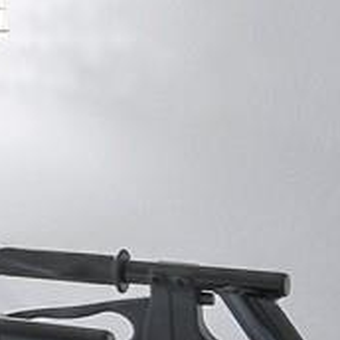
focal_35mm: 115
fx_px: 1278
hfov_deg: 8.5
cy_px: 89
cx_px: -971
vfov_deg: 15.1
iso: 400
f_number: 4
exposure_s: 1/20
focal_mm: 7
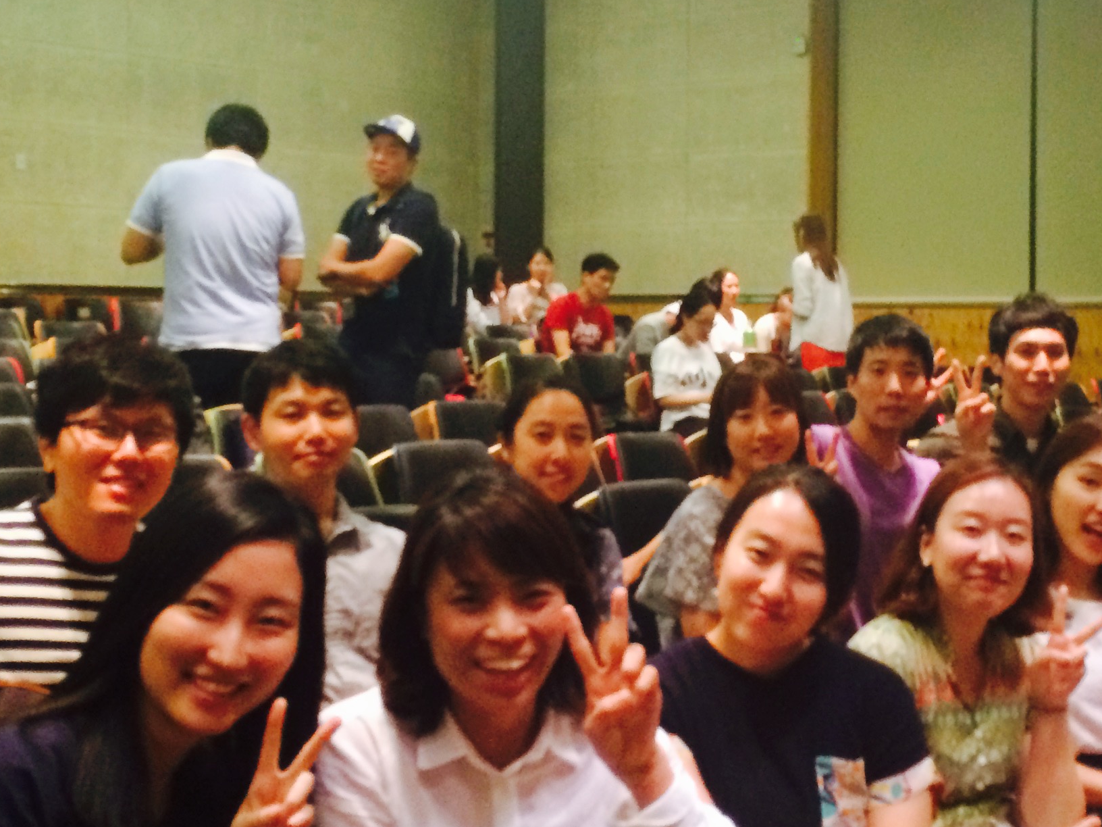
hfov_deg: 33.2
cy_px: 323
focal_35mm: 58
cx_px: 627
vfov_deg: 25.2
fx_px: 1846
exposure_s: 1/30
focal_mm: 4.15
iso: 250
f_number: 2.2
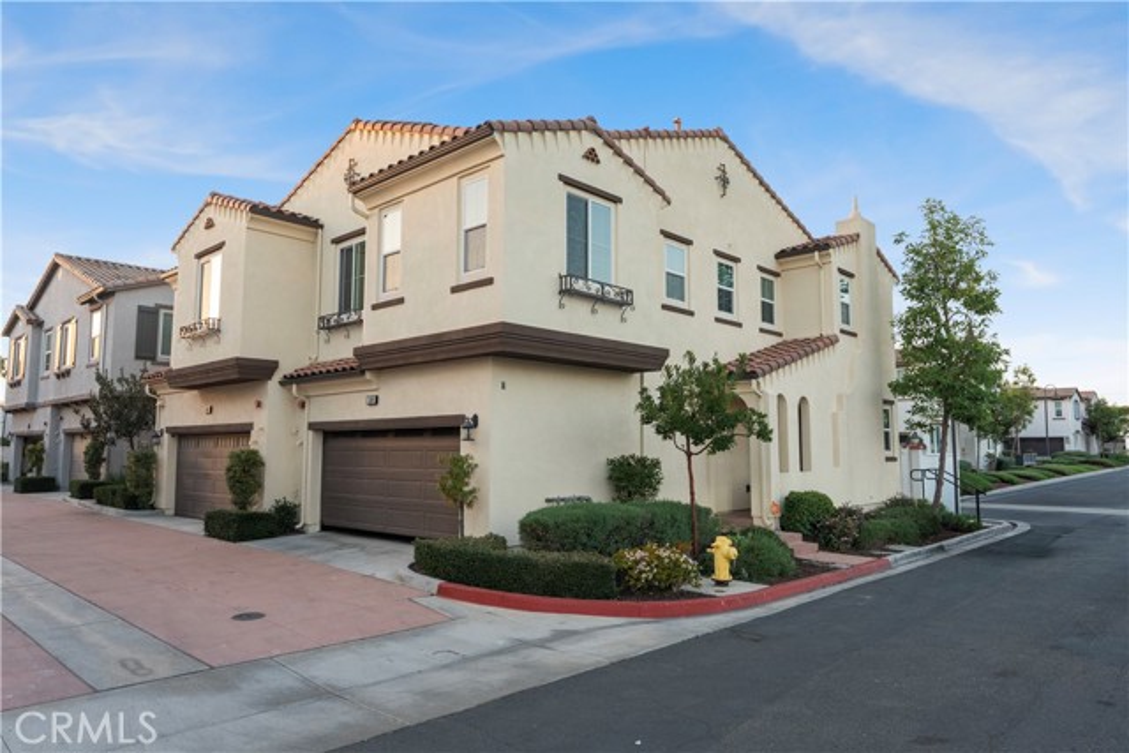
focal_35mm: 24
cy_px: 376
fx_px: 753
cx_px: 564
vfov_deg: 53.2
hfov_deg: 73.7
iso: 800
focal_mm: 24
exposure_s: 1/250
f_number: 5
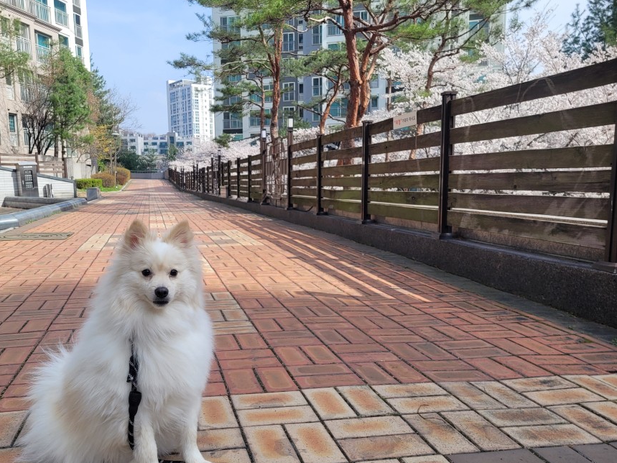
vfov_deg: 45.3
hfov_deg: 58.0
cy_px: 260
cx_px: 251
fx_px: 552
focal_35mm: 31
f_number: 1.8
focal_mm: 5.4
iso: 40
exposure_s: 1/1546
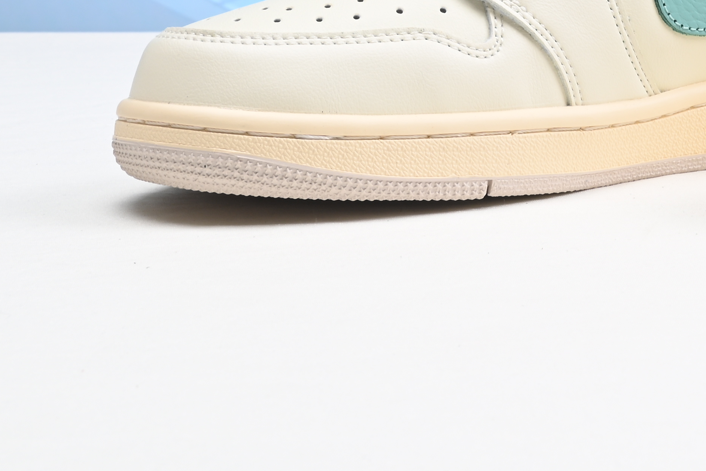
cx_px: 858
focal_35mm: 118
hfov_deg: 16.6
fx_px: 2315
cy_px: -273
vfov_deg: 11.1
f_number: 16
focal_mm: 37
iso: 100
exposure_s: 1/2
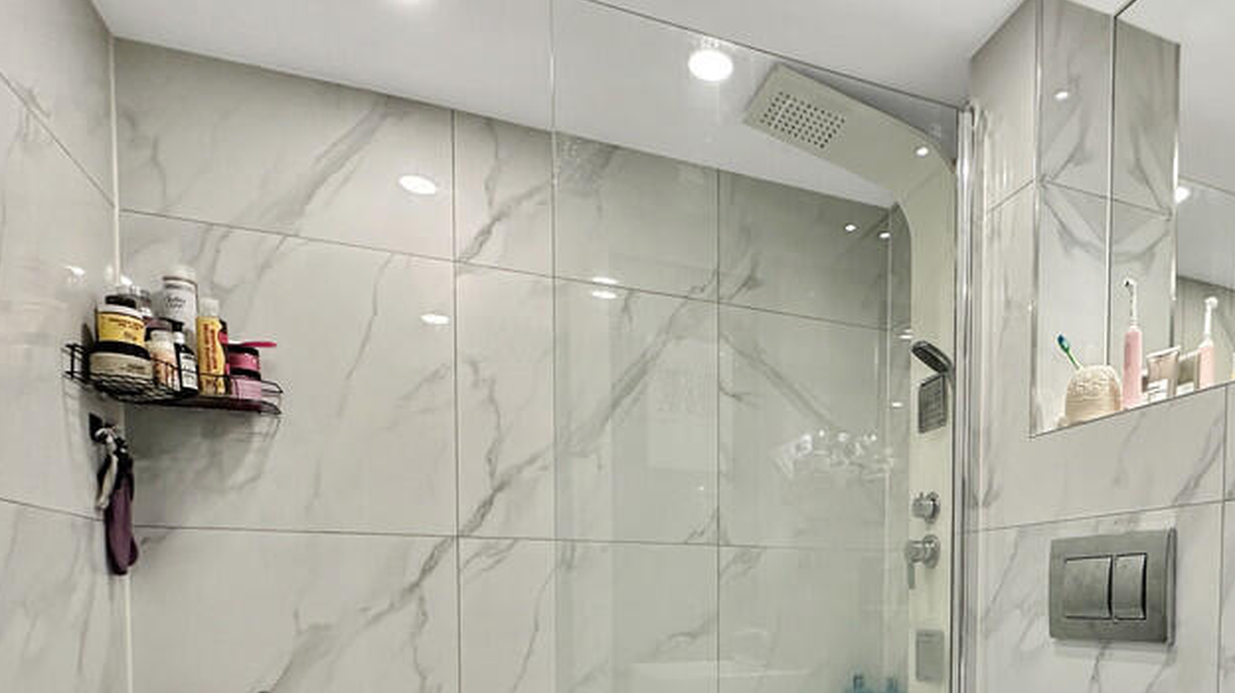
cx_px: 814
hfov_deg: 72.1
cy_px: 632
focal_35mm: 25
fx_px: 818
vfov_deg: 42.0
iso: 250
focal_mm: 2.22
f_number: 2.2
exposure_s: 1/100
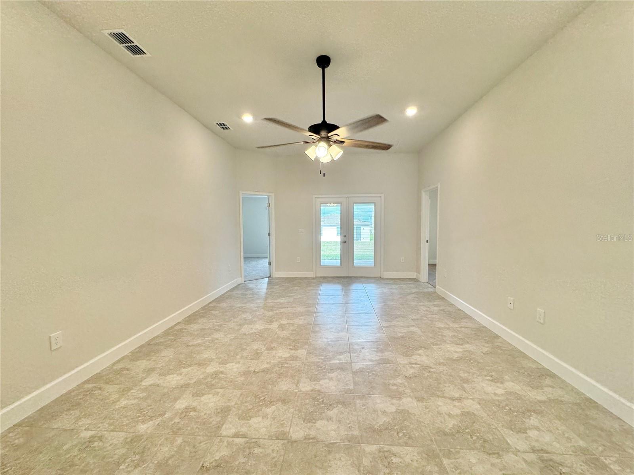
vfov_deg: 85.7
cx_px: 317
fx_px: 256
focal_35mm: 14
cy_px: 238
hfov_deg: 102.1
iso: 160
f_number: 2.2
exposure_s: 1/120
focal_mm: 2.22
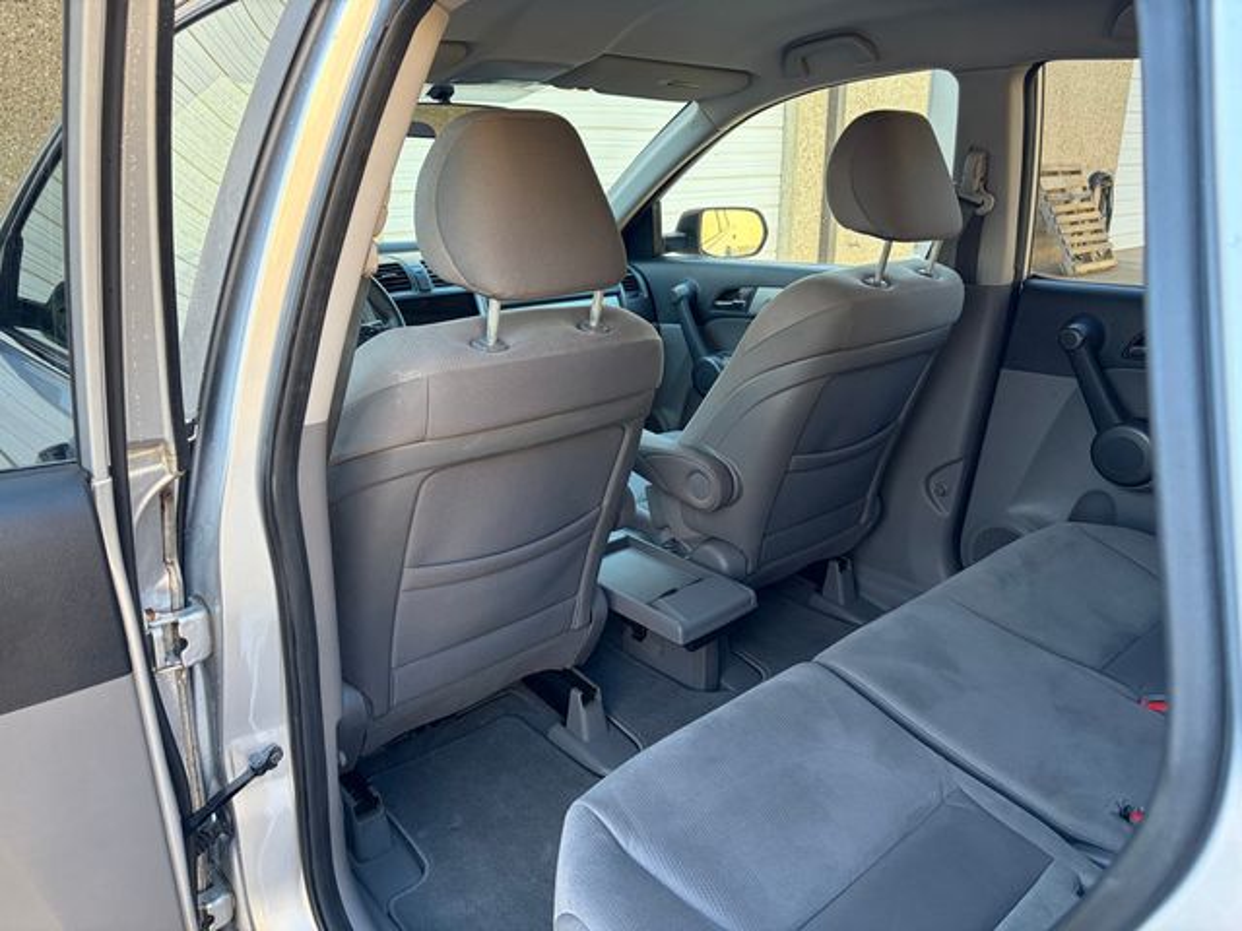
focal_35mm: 26
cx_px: 621
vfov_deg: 53.1
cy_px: 466
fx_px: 933
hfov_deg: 67.3
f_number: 1.6
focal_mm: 5.96
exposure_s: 1/155
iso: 125
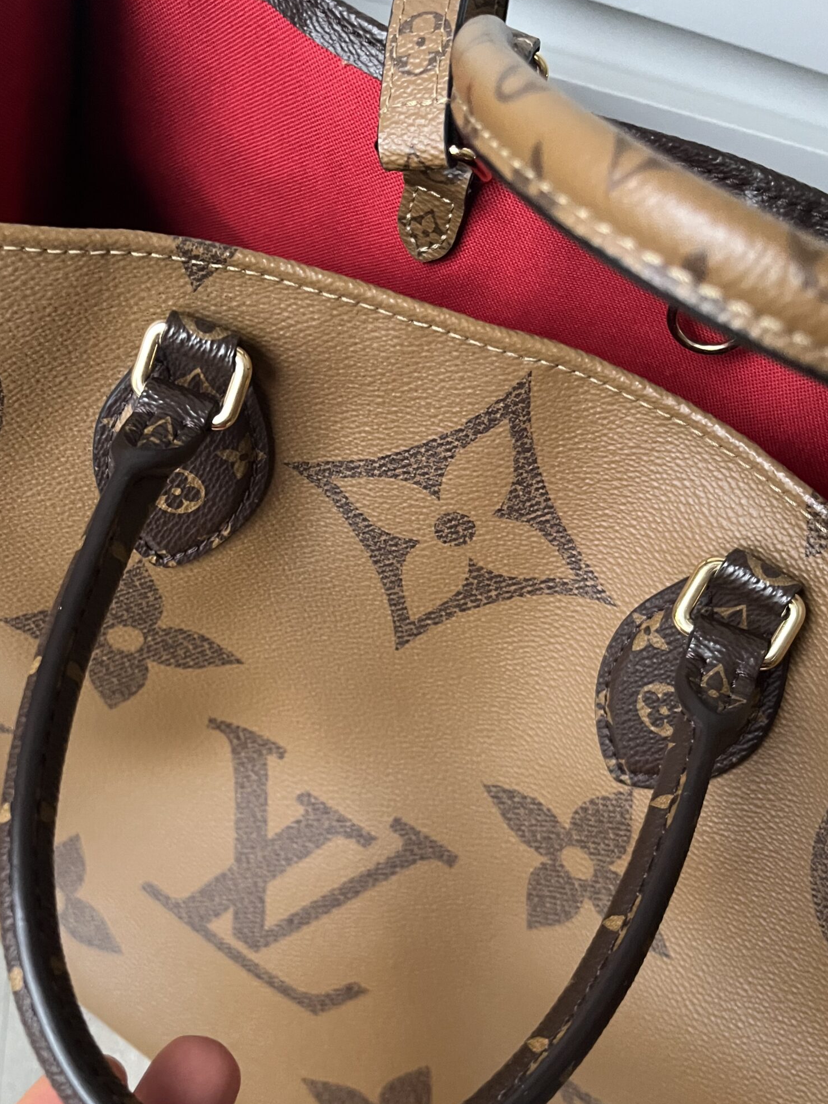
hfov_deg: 41.6
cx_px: 341
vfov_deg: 53.5
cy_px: 669
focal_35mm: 34
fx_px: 1085
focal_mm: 5.1
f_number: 1.6
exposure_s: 1/48
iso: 500
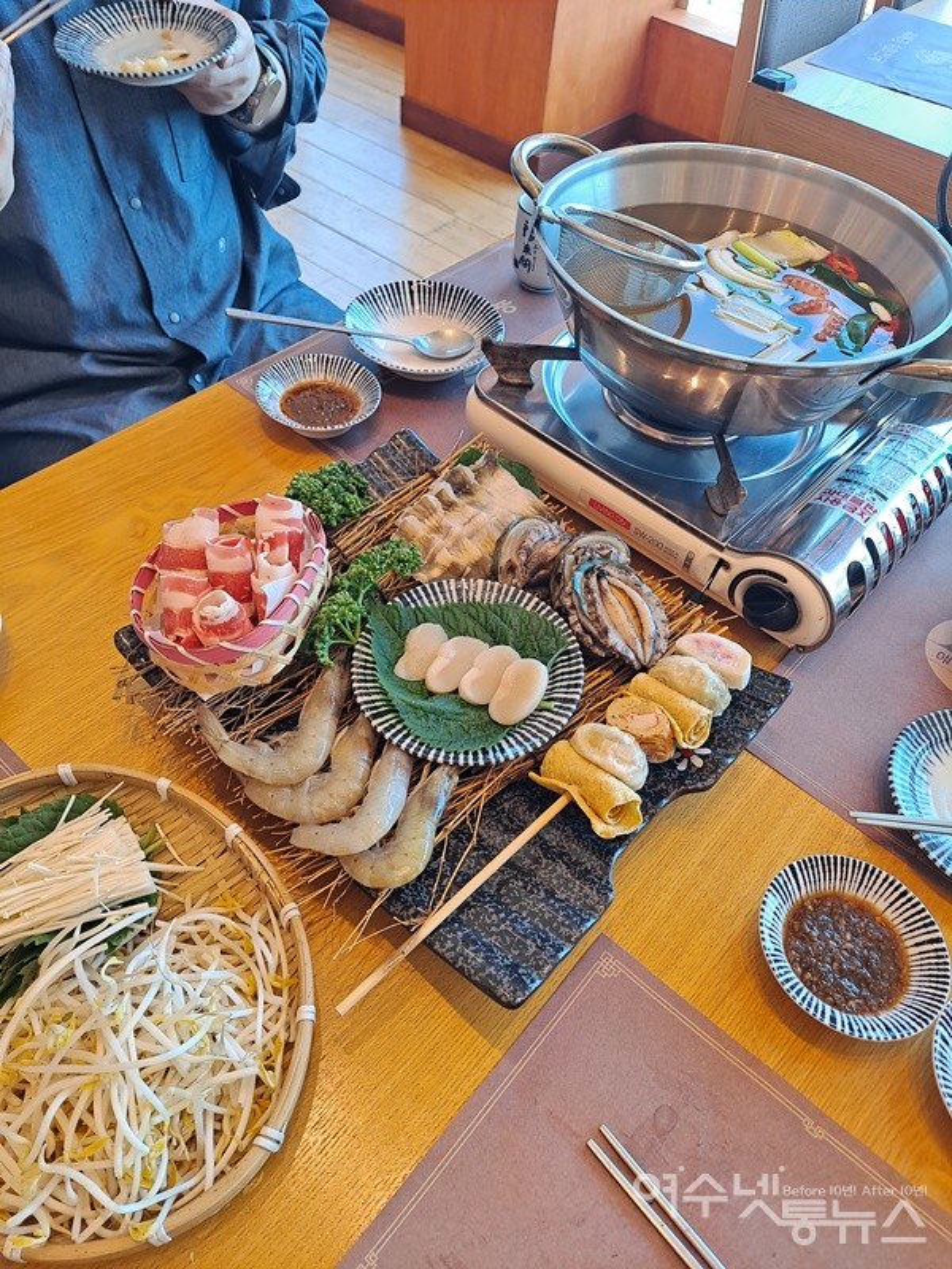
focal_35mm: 24
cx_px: 476
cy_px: 634
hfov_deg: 56.8
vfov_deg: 71.6
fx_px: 880
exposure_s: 1/120
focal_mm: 5.23
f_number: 1.8
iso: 50
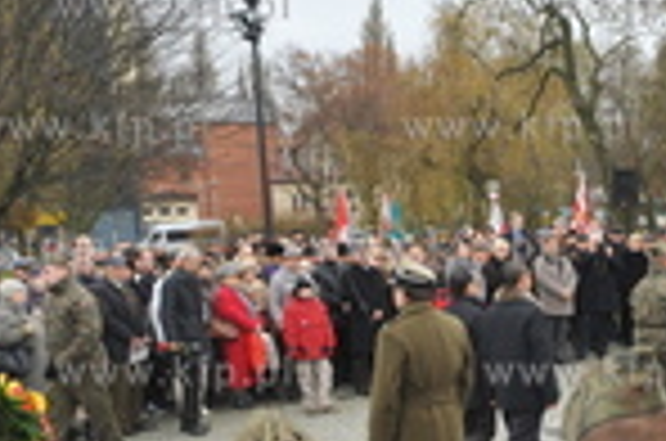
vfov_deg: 20.2
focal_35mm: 65
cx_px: 760
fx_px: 1200
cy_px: 432
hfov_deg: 27.9
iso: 800
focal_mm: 24
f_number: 5.6
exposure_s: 1/200
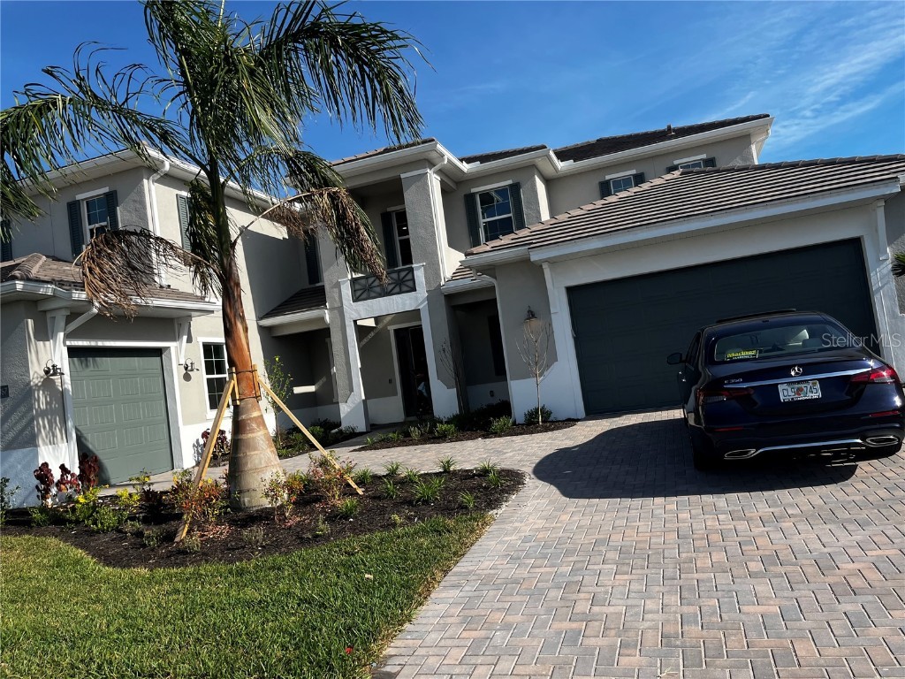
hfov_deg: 67.3
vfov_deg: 53.1
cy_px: 340
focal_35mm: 26
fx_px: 680
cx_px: 452
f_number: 1.6
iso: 50
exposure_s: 1/2825
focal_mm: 5.1
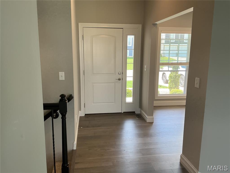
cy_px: 86
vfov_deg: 48.2
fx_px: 193
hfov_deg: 61.7
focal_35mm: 29
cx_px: 115
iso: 50
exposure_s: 1/120
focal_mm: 3
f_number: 1.8
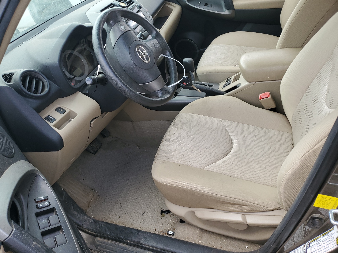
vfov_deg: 53.1
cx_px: 169
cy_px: 126
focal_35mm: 26
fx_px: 254
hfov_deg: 67.3
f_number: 1.5
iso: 50
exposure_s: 1/357
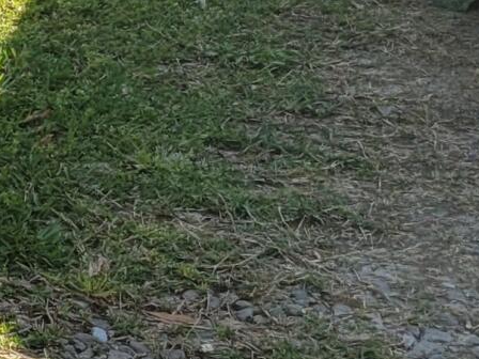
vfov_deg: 8.0
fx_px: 2408
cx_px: -640
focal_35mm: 174
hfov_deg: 10.0
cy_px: -474
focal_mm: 5.4
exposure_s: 1/1189
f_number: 1.8
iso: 40
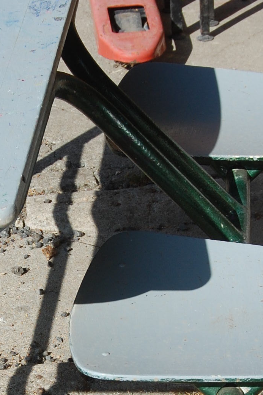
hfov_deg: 9.0
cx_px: 29
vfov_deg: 13.4
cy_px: 361
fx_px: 1663
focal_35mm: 151
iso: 200
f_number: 9
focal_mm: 35
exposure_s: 1/320
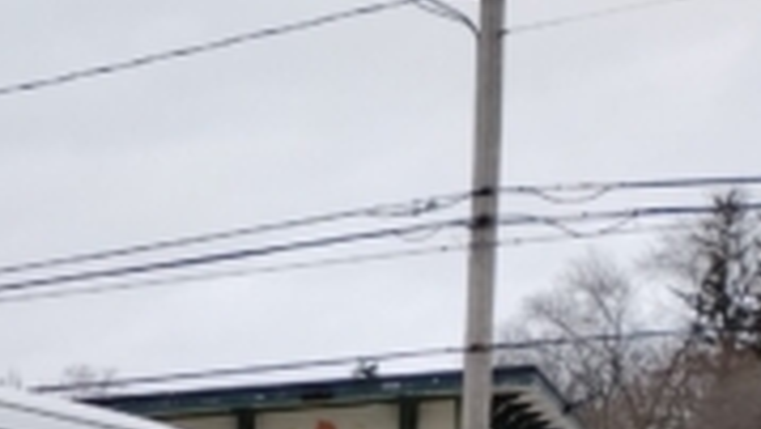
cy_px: 939
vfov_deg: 9.6
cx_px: -561
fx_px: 2342
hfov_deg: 16.0
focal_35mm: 116
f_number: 1.8
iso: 100
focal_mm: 4.27
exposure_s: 1/252
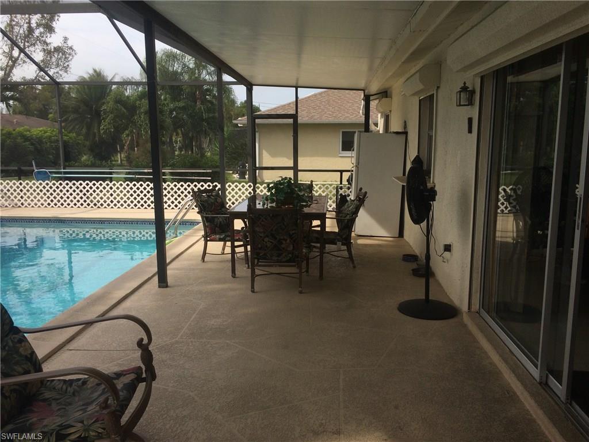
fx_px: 493
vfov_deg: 48.2
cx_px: 294
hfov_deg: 61.7
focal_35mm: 29
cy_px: 221
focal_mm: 4.15
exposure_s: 1/805
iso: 32
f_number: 2.2
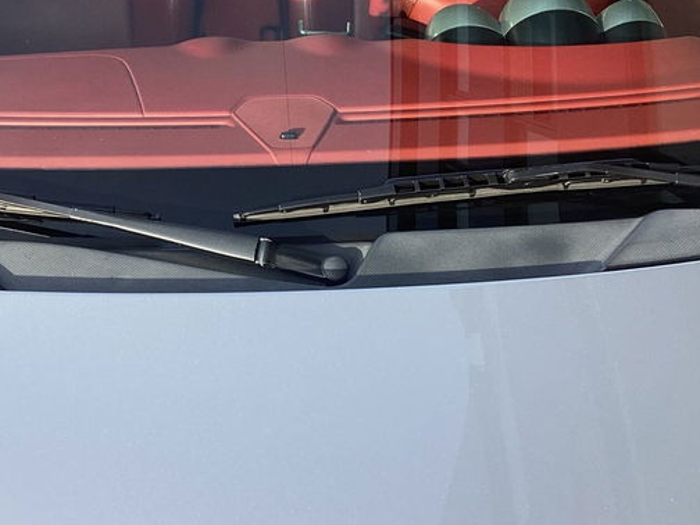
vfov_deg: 23.0
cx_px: 244
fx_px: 1274
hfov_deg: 30.5
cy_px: 106
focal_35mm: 63
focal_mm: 3.3
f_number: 2.4
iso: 25
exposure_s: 1/275
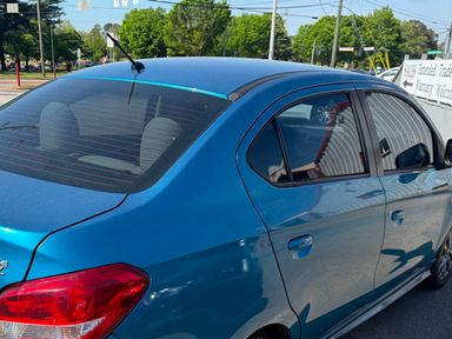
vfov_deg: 34.6
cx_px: 188
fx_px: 522
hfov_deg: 46.6
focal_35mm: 40
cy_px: 280
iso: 100
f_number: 1.78
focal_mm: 6.76
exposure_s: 1/3279
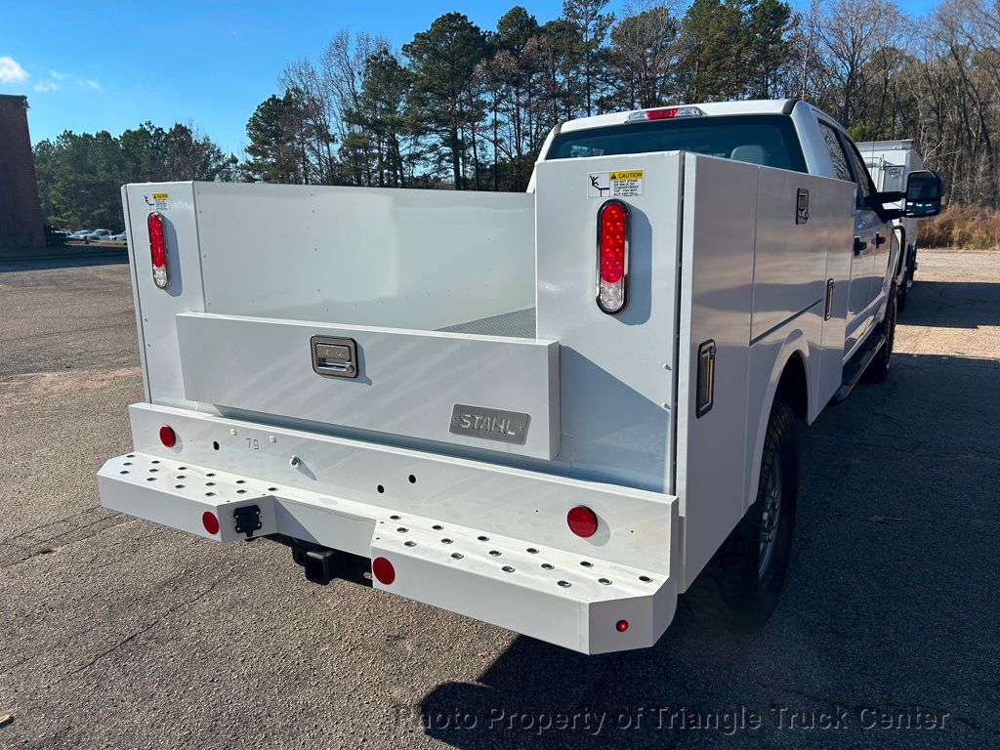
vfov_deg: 53.1
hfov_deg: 67.3
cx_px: 500
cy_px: 375
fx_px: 751
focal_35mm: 26
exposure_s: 1/5587
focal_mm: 5.7
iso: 50
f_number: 1.5
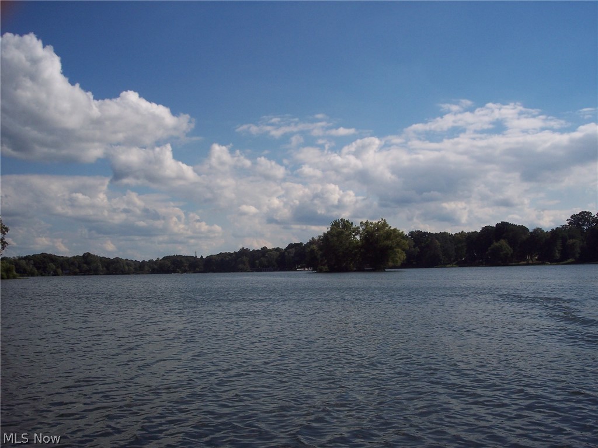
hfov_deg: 47.9
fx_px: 674
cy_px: 224
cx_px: 299
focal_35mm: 39
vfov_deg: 36.8
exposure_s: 1/750
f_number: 5.6
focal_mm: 8
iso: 100
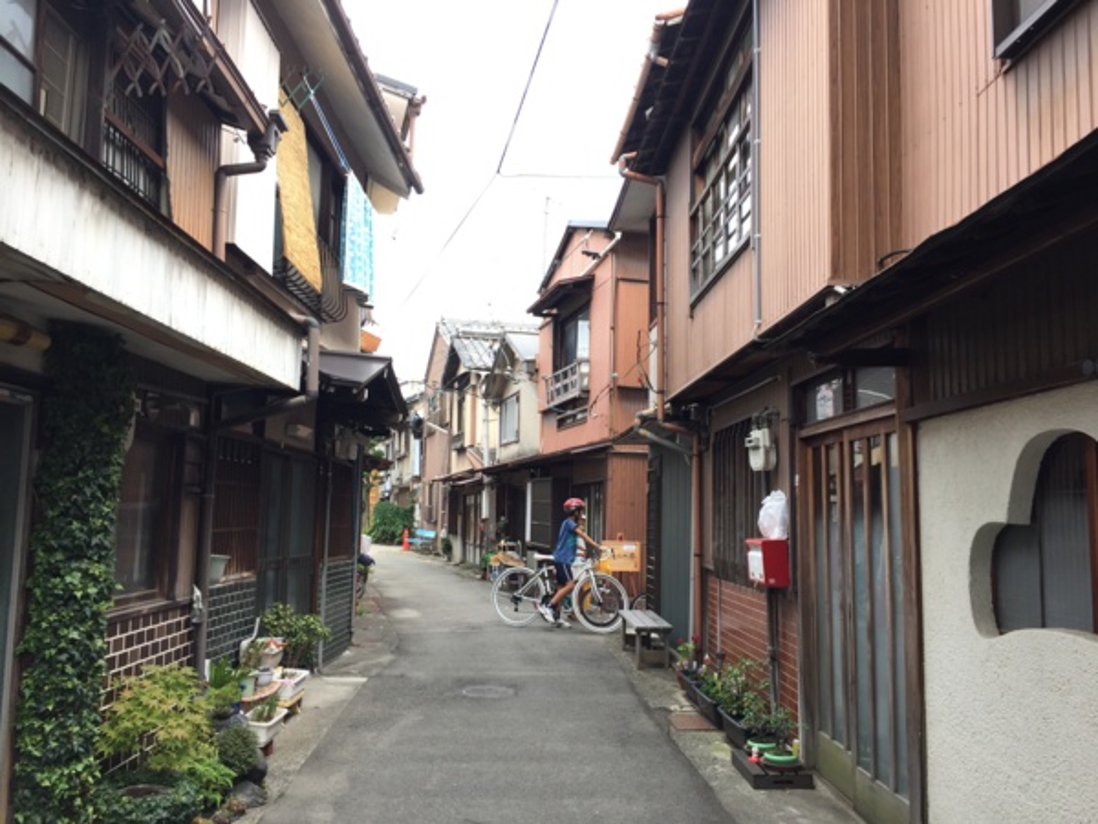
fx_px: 920
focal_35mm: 29
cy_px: 412
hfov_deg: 61.7
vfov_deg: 48.2
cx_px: 549
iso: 32
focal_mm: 4.15
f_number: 2.2
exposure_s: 1/191
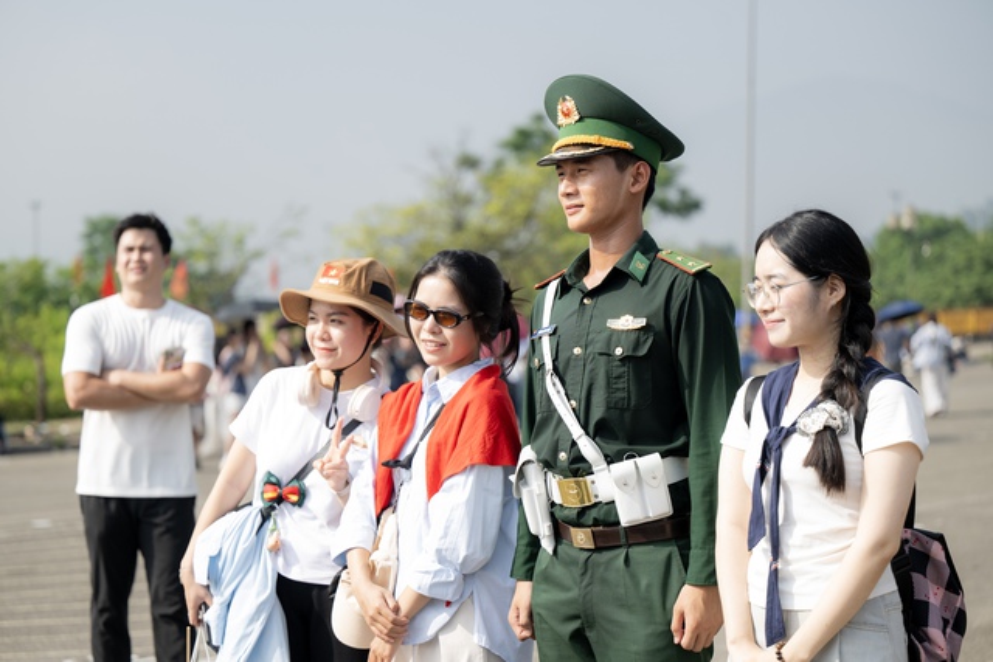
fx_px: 2097
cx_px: 496
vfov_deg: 18.0
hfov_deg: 26.6
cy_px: 331
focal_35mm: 76
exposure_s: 1/2000
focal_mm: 76
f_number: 2.8
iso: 250
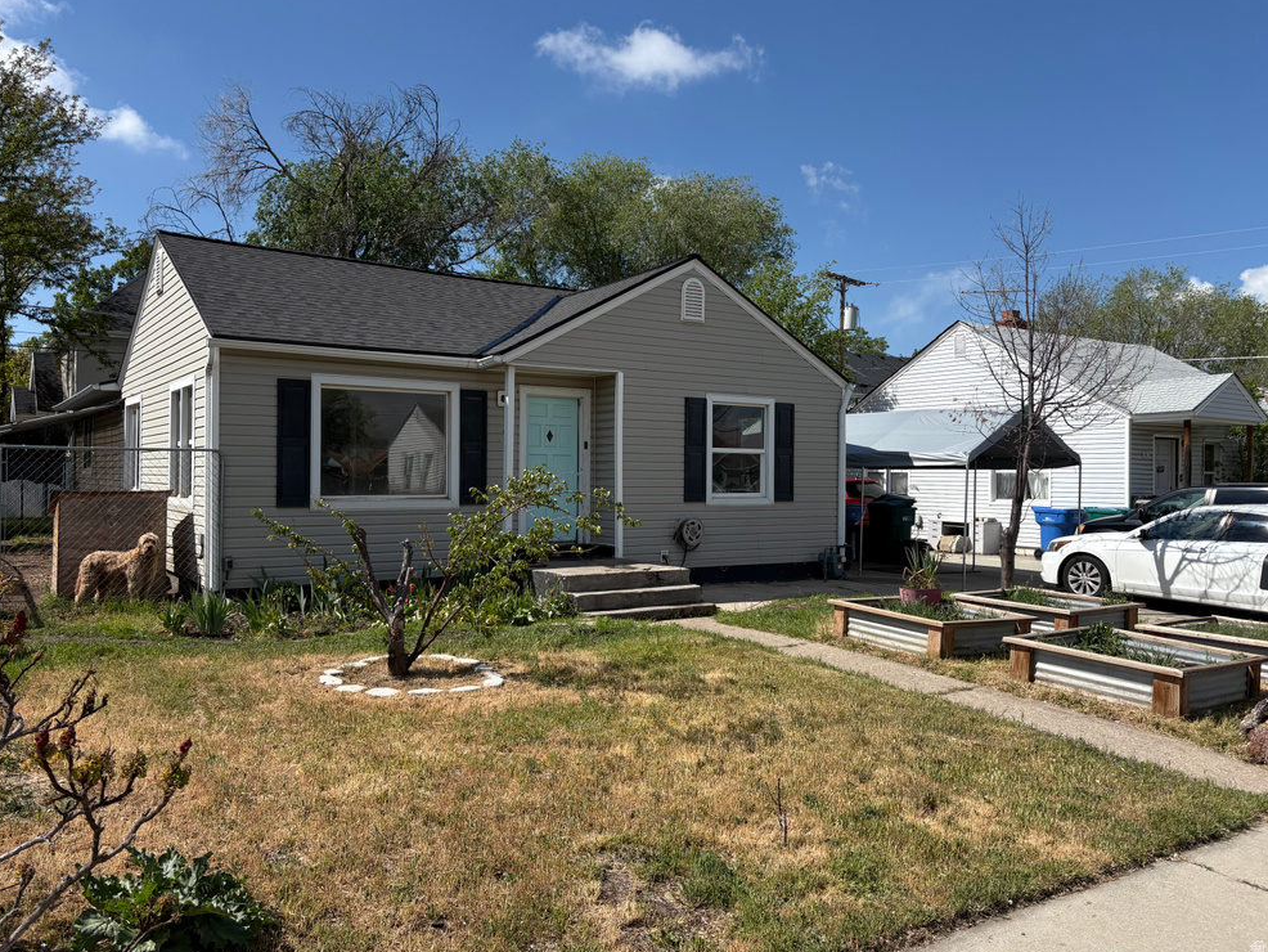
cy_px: 466
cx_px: 612
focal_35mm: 27
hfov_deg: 65.3
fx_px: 989
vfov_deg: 51.4
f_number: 1.6
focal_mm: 5.96
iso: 50
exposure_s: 1/5348
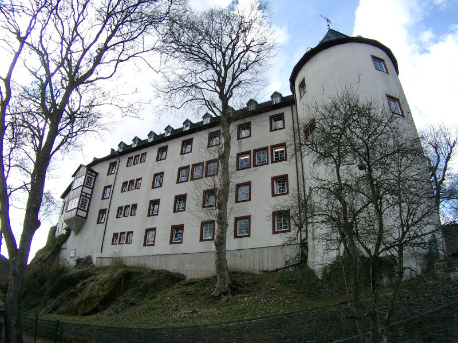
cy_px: 172
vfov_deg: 41.8
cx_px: 229
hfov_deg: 54.0
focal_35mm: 34
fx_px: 450
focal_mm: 7.13
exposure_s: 1/283
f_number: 4
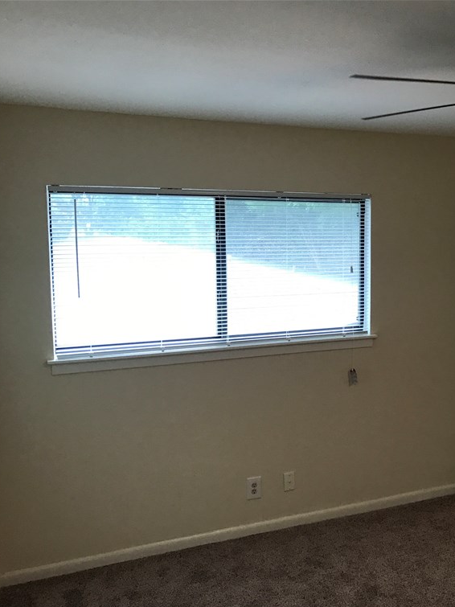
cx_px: 374
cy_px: 308
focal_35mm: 38
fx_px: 666
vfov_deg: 49.0
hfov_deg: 36.2
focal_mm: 3.99
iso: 25
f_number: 1.8
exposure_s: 1/30
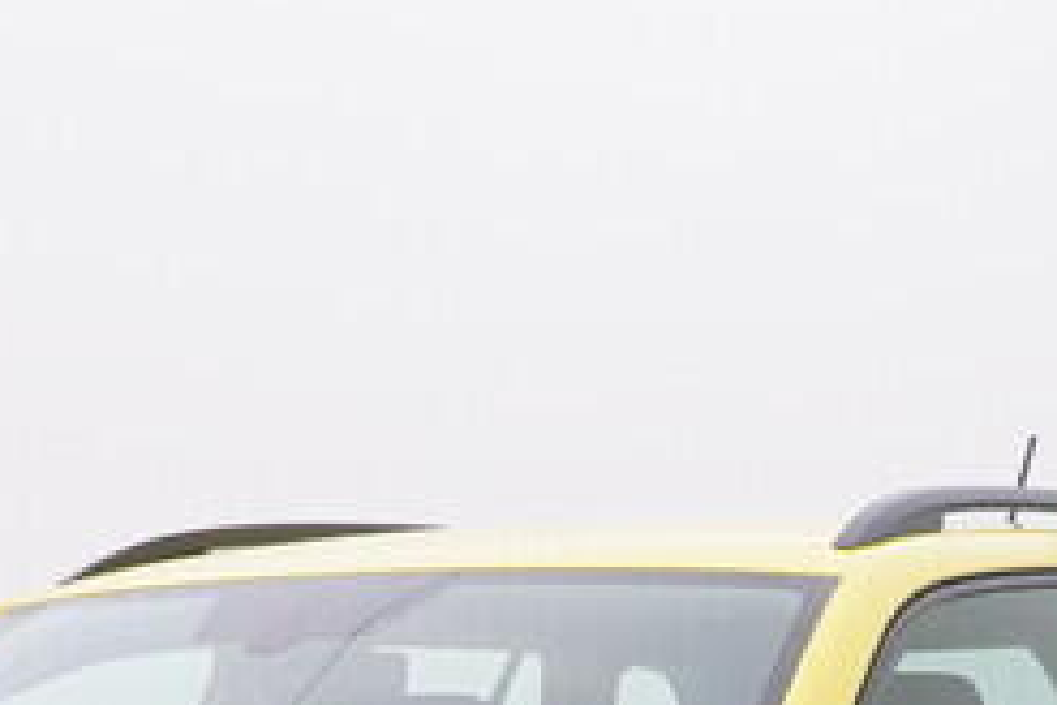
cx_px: 563
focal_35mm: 132
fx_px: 3873
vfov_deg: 9.9
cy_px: 1186
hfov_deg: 15.5
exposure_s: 1/80
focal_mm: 15
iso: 200
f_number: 5
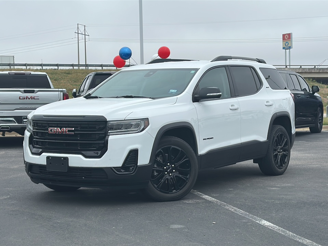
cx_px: 164
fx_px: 559
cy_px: 123
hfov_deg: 32.7
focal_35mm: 59
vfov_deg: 24.8
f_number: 1.78
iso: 64
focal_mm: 6.86
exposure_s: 1/1645
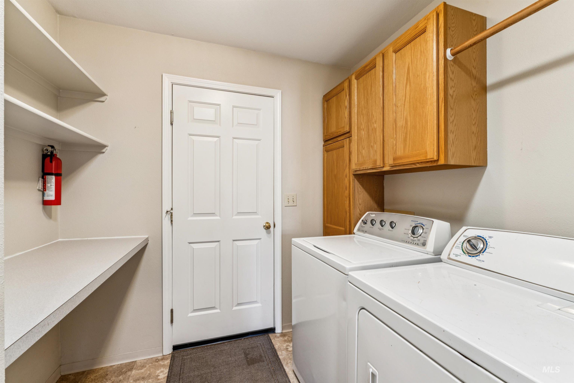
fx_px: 247
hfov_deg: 98.5
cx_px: 287
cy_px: 192
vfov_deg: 75.5
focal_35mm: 16
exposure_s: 1/2
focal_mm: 15.5
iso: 400
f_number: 13
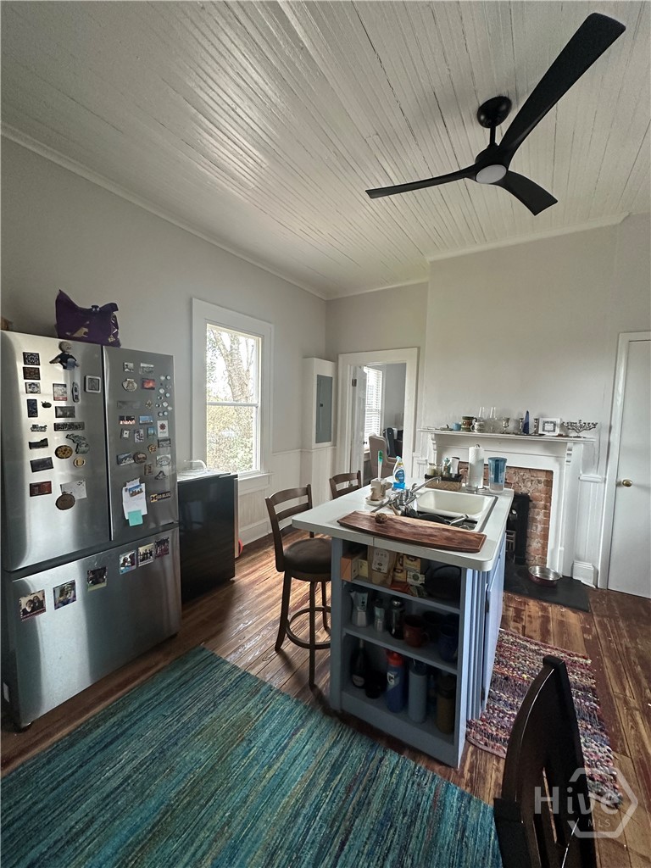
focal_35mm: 14
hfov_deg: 85.7
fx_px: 351
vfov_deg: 102.1
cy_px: 434
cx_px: 326
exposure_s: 1/70
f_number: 2.2
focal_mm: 2.22
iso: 320
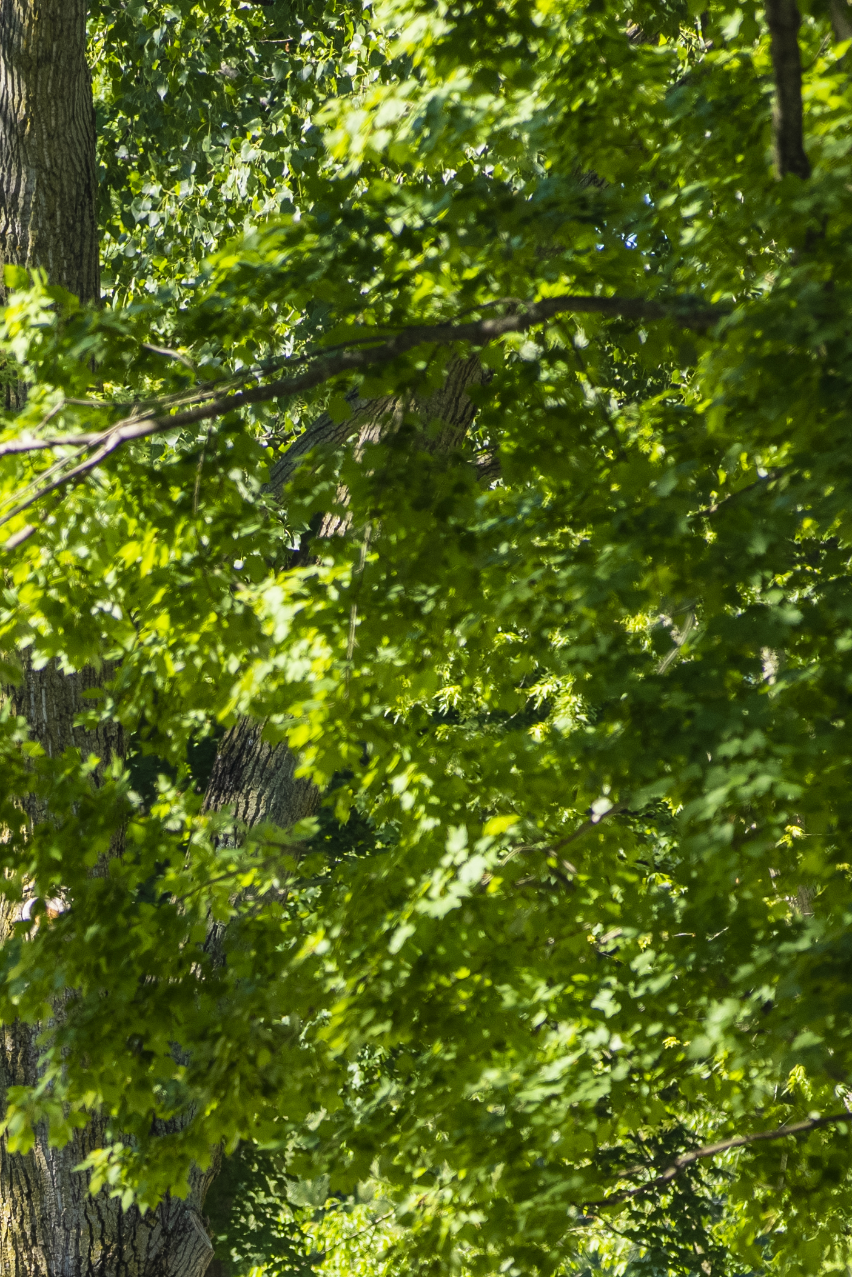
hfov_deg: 1.5
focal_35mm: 902
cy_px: 1838
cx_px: 184
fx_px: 32013
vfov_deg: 2.3
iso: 500
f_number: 2.8
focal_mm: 200
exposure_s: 1/500
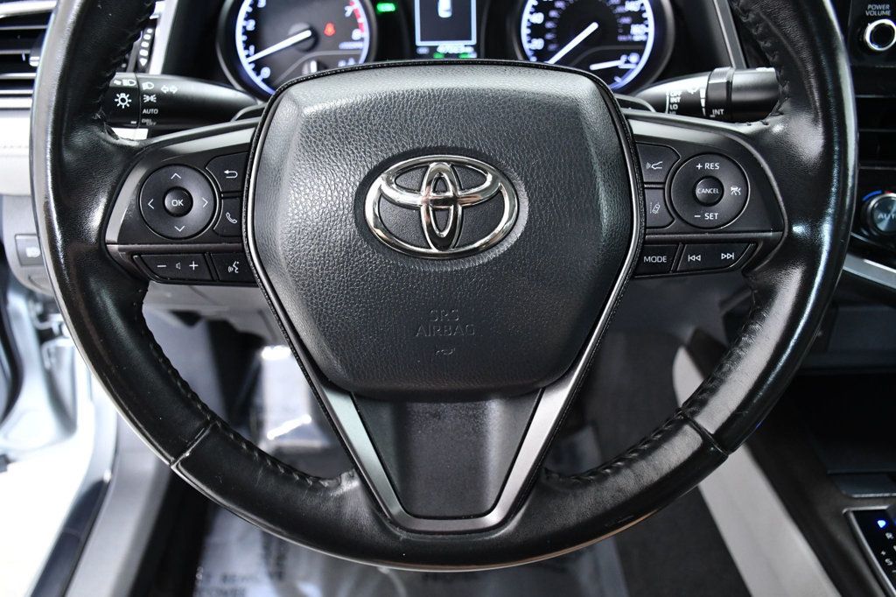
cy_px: 298
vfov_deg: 38.9
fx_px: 846
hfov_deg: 55.8
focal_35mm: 34
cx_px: 448
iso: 2500
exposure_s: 1/80
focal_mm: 23
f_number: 4.5
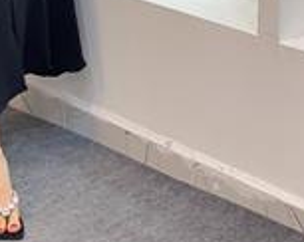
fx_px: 1231
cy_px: -144
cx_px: 36
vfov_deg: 10.8
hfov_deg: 14.0
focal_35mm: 137
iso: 100
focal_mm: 6
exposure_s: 1/100
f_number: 2
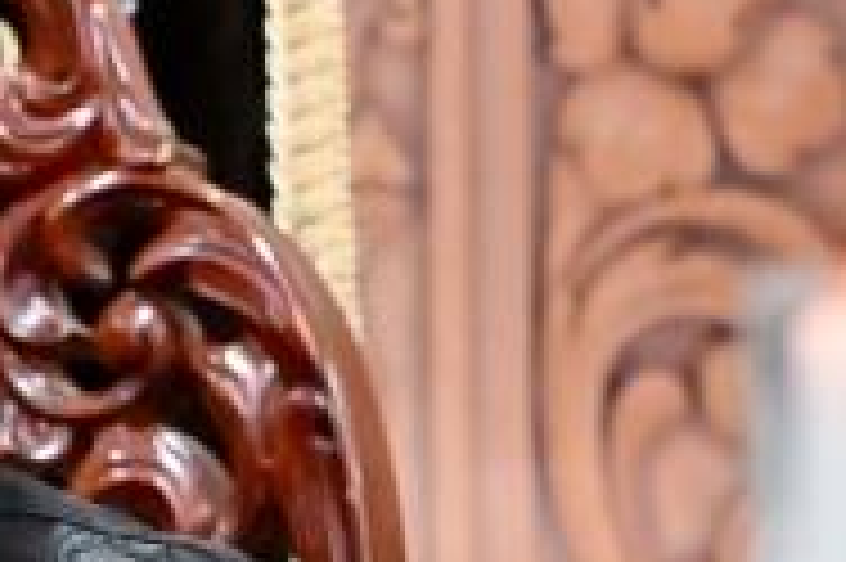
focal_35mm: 898
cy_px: 697
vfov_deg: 1.5
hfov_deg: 2.3
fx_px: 21084
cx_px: -585
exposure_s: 1/200
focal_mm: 110
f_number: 4
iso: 640
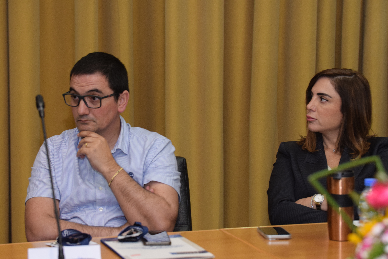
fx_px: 1212
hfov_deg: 18.2
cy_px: 130
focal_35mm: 112
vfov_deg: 12.2
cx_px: 194
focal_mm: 75
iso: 800
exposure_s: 1/80
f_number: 4
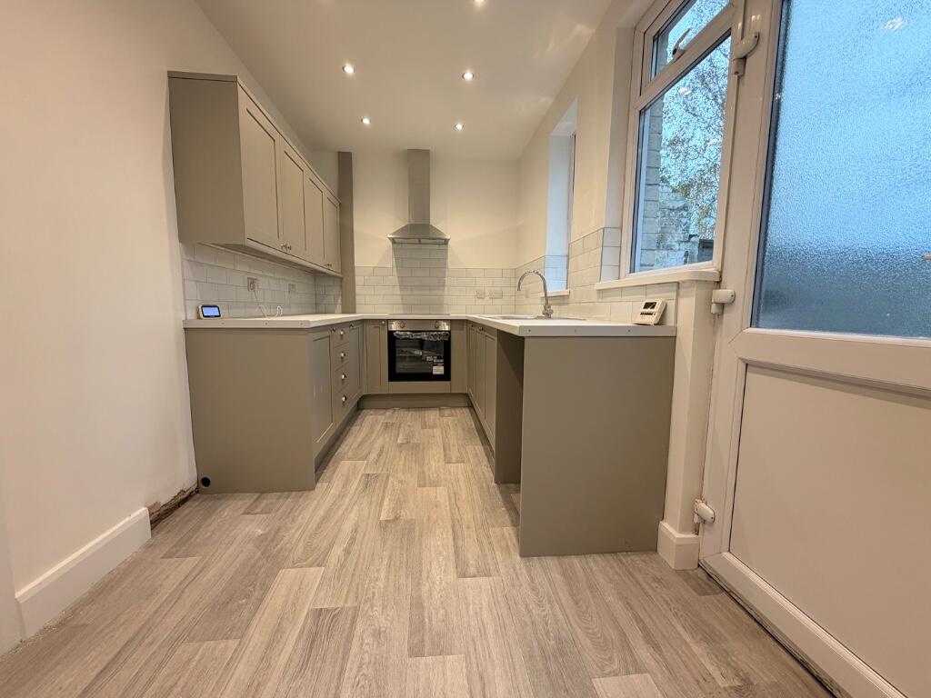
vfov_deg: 85.7
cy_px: 349
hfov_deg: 102.1
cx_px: 466
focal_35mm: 14
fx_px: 377
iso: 125
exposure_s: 1/100
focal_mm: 2.22
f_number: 2.2
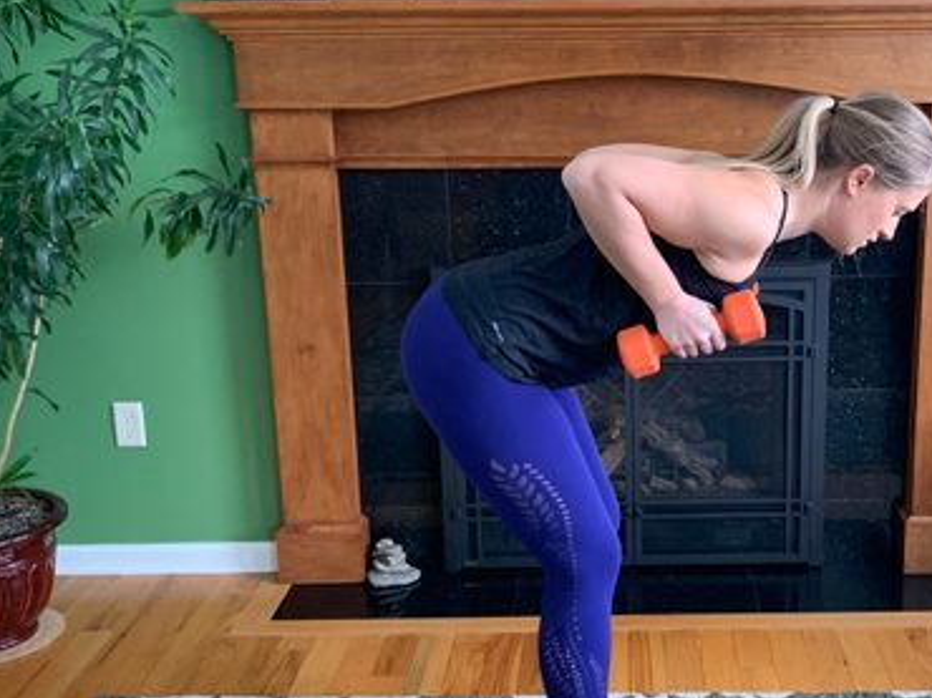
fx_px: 1211
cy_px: 358
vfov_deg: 32.1
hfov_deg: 41.4
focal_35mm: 45
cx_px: 642
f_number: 1.8
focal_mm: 4.25
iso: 250
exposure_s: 1/60
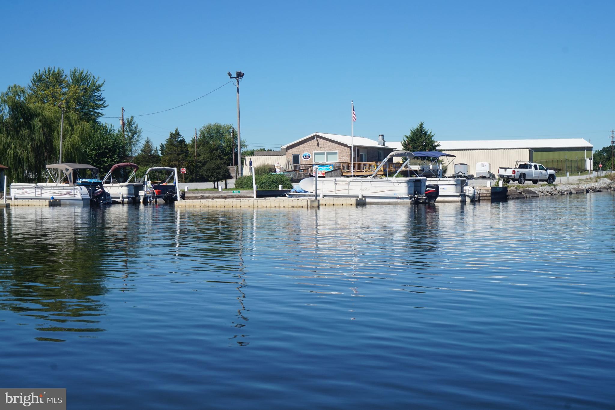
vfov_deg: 27.2
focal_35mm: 50
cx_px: 308
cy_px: 205
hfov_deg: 40.0
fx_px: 845
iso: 100
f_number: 14
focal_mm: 33
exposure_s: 1/125
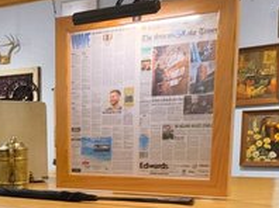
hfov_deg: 21.5
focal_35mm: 83
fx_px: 668
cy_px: 255
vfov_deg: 16.9
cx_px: -74
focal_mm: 5.4
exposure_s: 1/59
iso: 100
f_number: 1.8
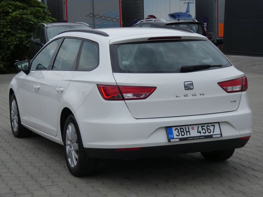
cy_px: 98
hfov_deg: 23.0
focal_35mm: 85
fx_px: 646
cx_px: 132
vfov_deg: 17.4
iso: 80
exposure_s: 1/500
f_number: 4.6
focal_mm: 15.2
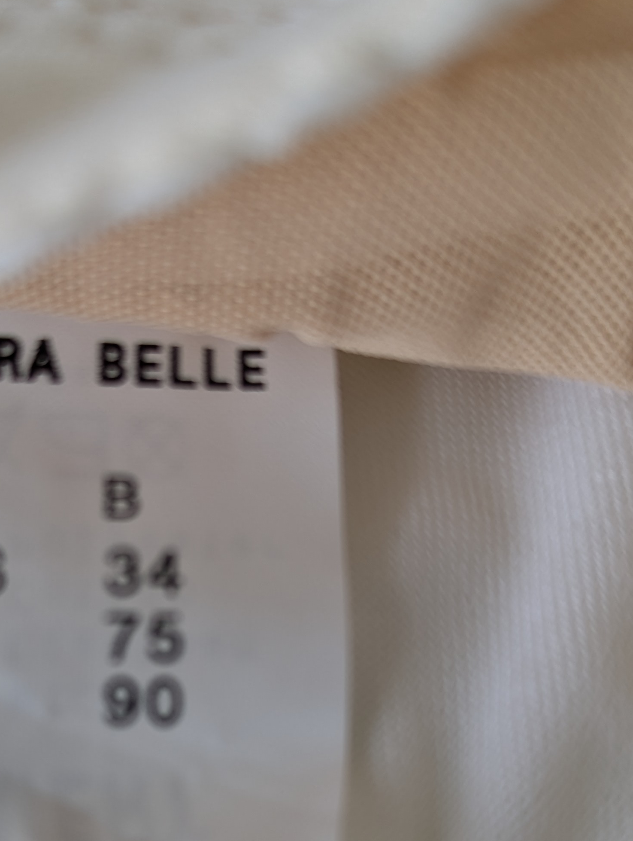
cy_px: 658
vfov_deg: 37.0
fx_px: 1216
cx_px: 118
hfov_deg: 28.5
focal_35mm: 50
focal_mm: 6.81
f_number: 1.85
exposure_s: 1/107
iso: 44
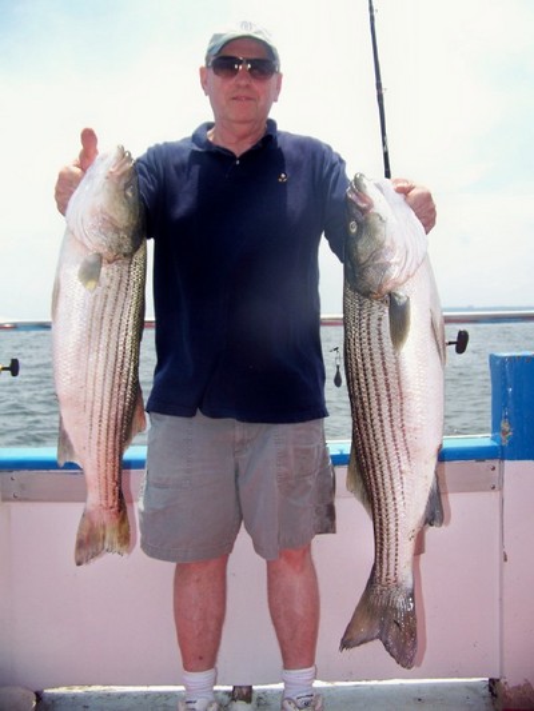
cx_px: 267
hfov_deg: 39.7
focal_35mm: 36
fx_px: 740
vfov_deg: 51.3
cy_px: 356
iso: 64
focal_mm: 5.85
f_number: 2.8
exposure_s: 1/640
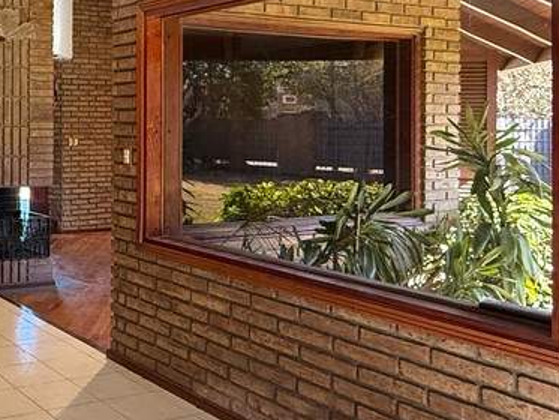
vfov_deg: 31.8
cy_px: 123
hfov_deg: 36.9
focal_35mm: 45
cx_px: -21
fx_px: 727
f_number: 2.2
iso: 320
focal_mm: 2.22
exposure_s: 1/100
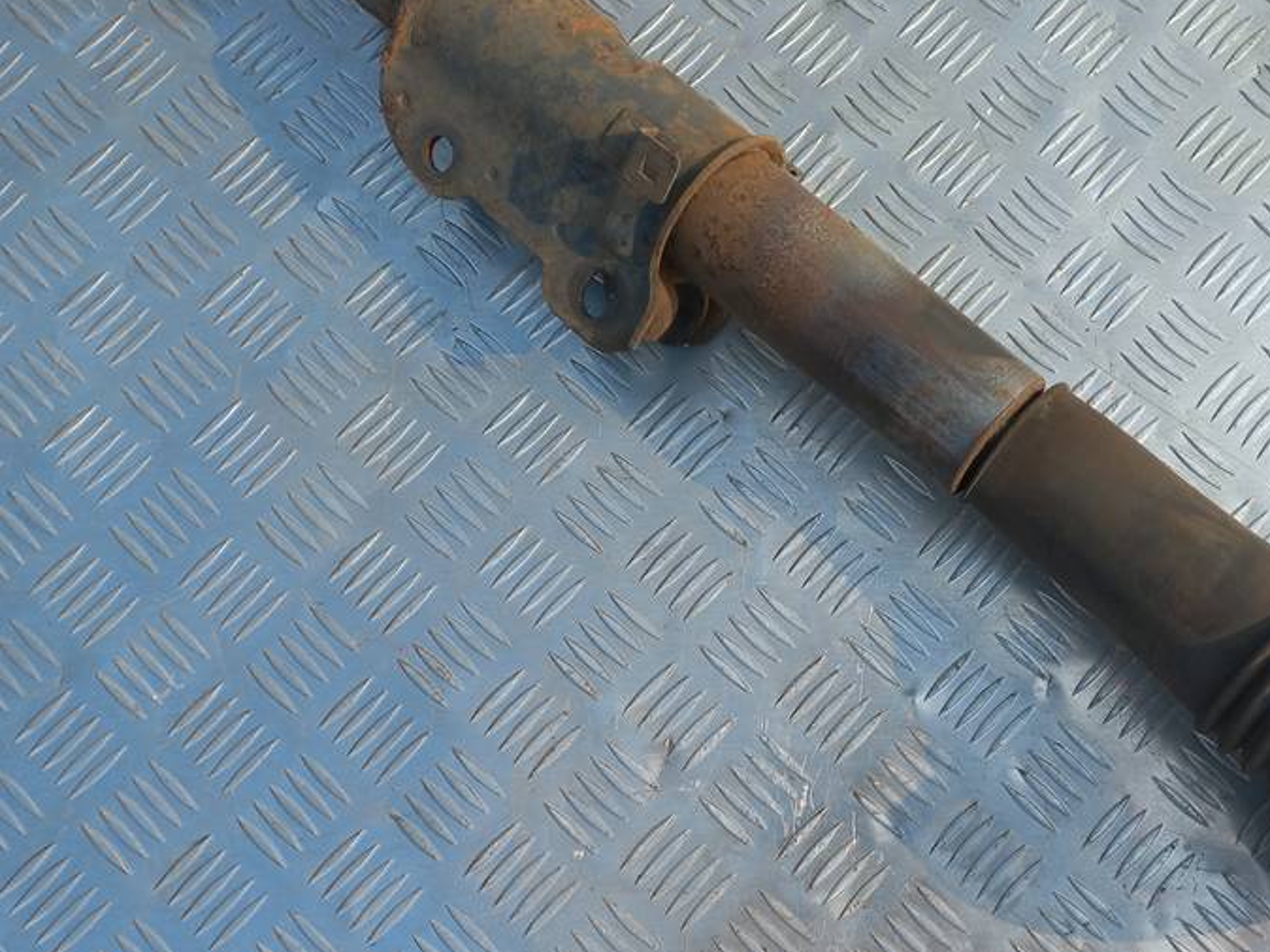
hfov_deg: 47.4
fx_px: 1394
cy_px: 437
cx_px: 935
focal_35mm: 38
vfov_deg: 37.7
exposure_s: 1/436
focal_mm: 4.6
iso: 25
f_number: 1.8
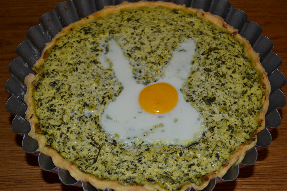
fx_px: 475
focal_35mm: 60
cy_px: 107
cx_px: 150
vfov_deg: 22.8
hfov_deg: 33.6
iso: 560
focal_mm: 35
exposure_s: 1/60
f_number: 5
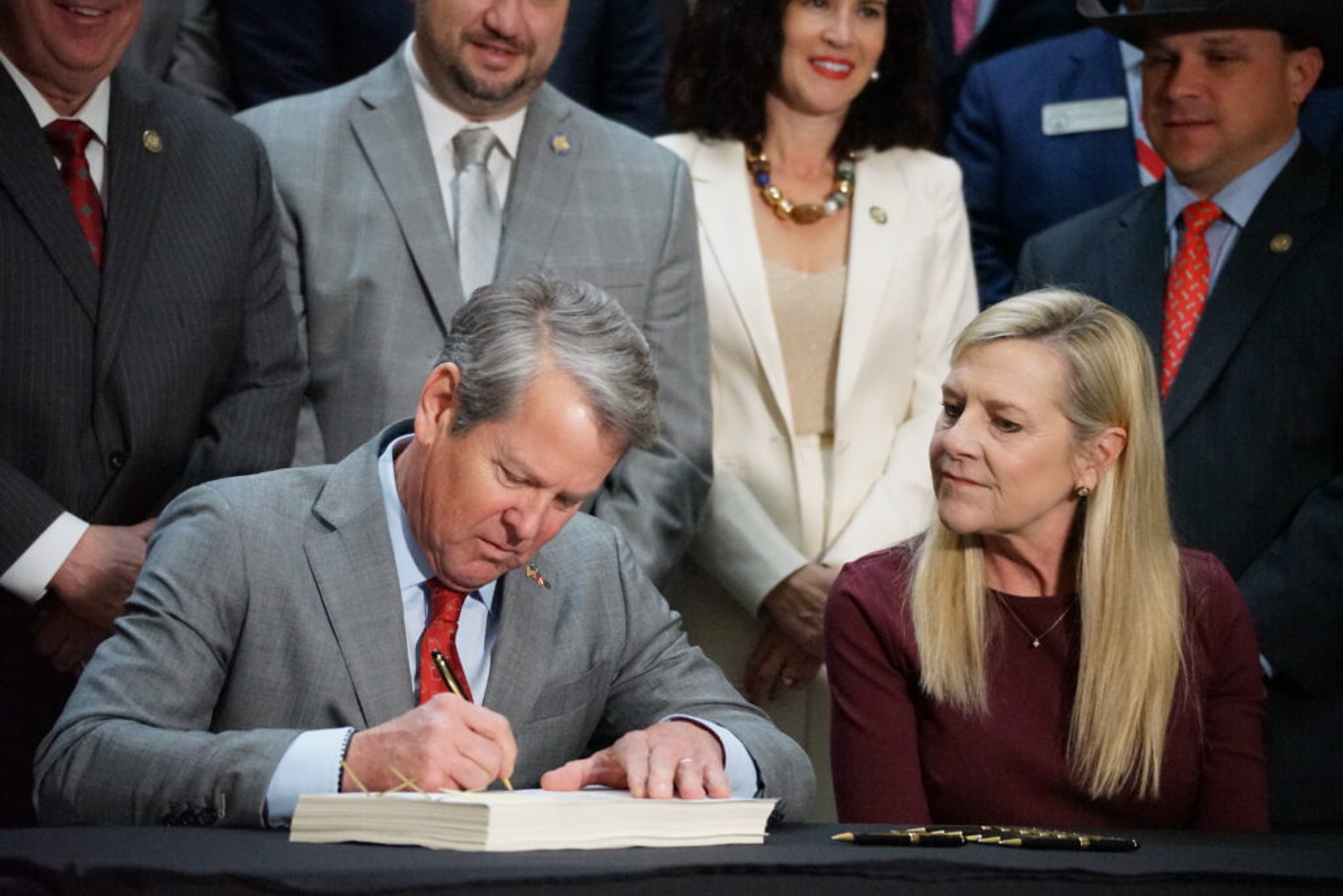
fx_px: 5895
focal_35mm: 158
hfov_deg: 13.0
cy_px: 448
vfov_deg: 8.7
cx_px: 672
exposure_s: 1/400
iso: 12800
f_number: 5.6
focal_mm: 158
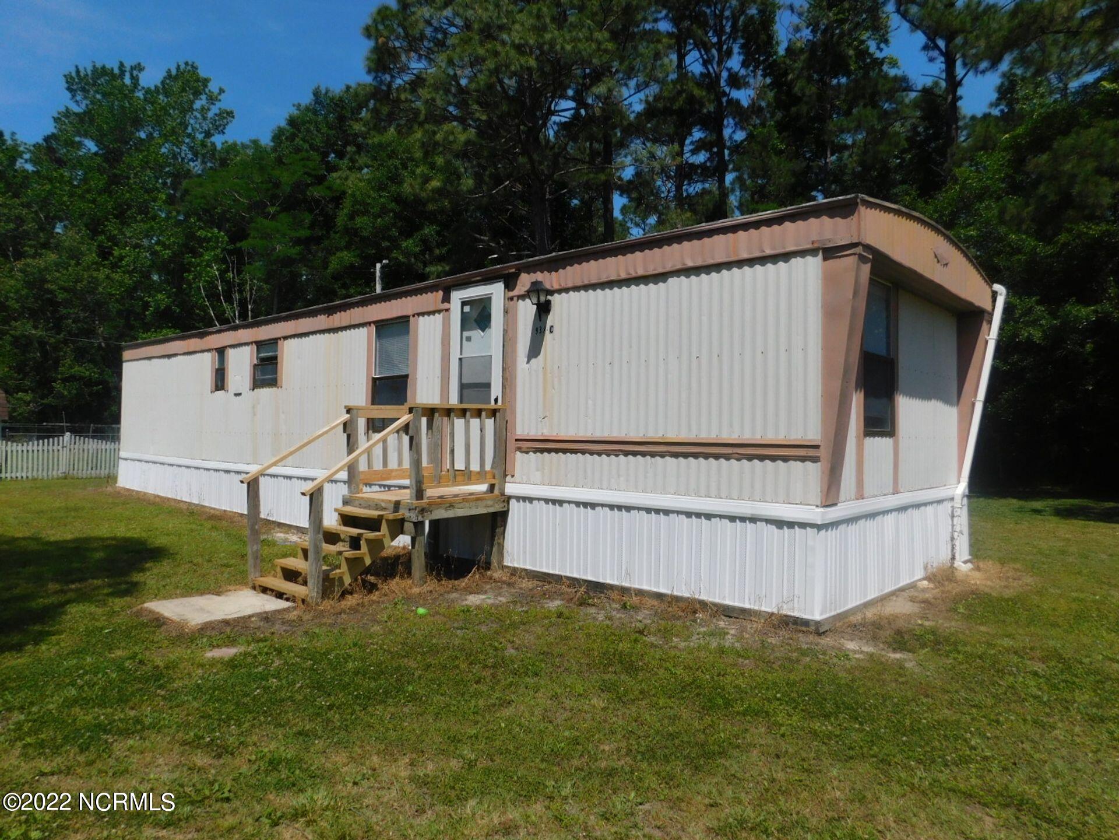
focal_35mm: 23
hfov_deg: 73.9
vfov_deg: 58.9
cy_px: 420
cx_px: 560
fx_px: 744
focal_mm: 4
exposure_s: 1/800
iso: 125
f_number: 6
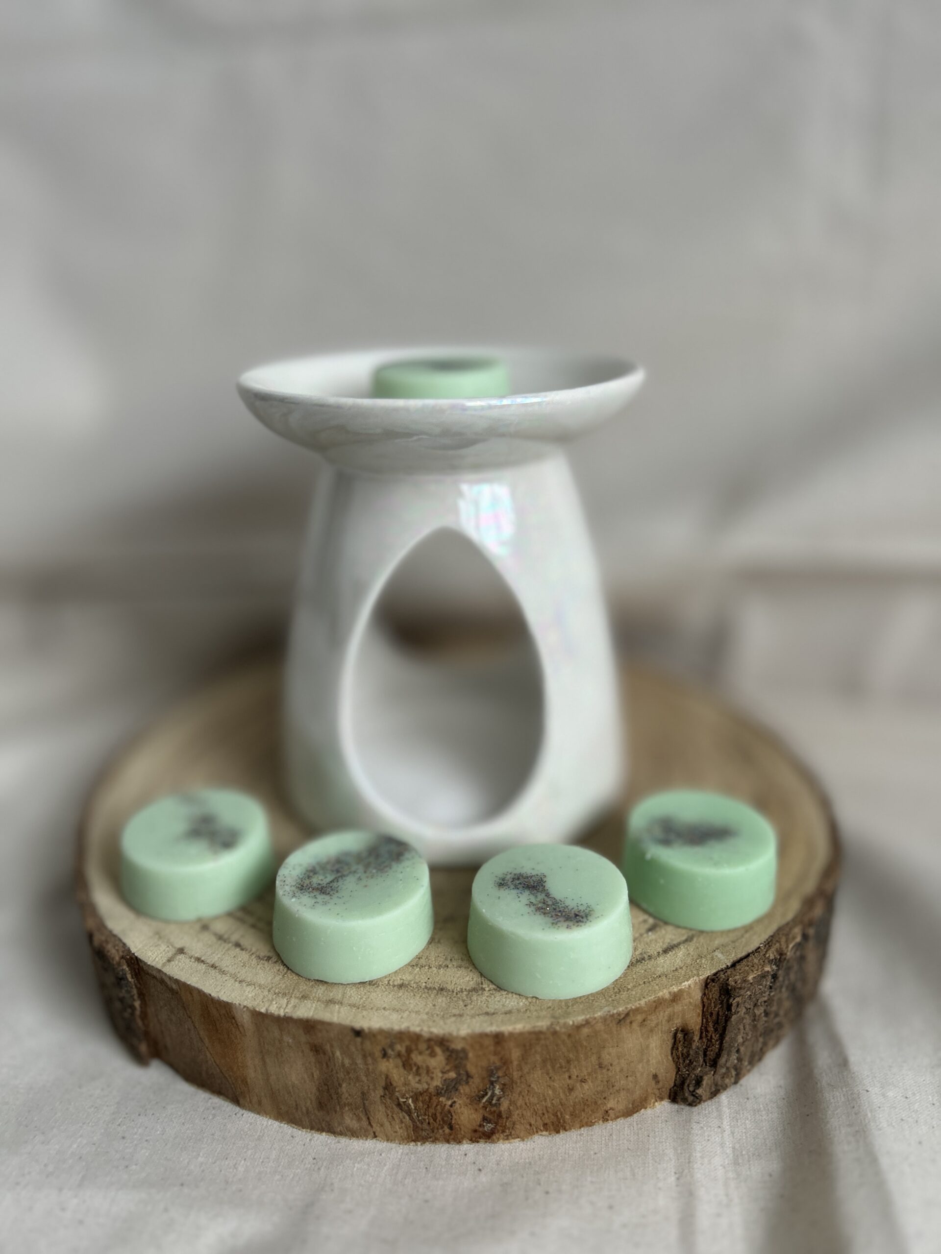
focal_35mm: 26
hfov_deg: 53.1
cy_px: 627
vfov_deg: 67.3
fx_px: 942
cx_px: 470
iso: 80
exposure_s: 1/121
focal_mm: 5.7
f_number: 1.5
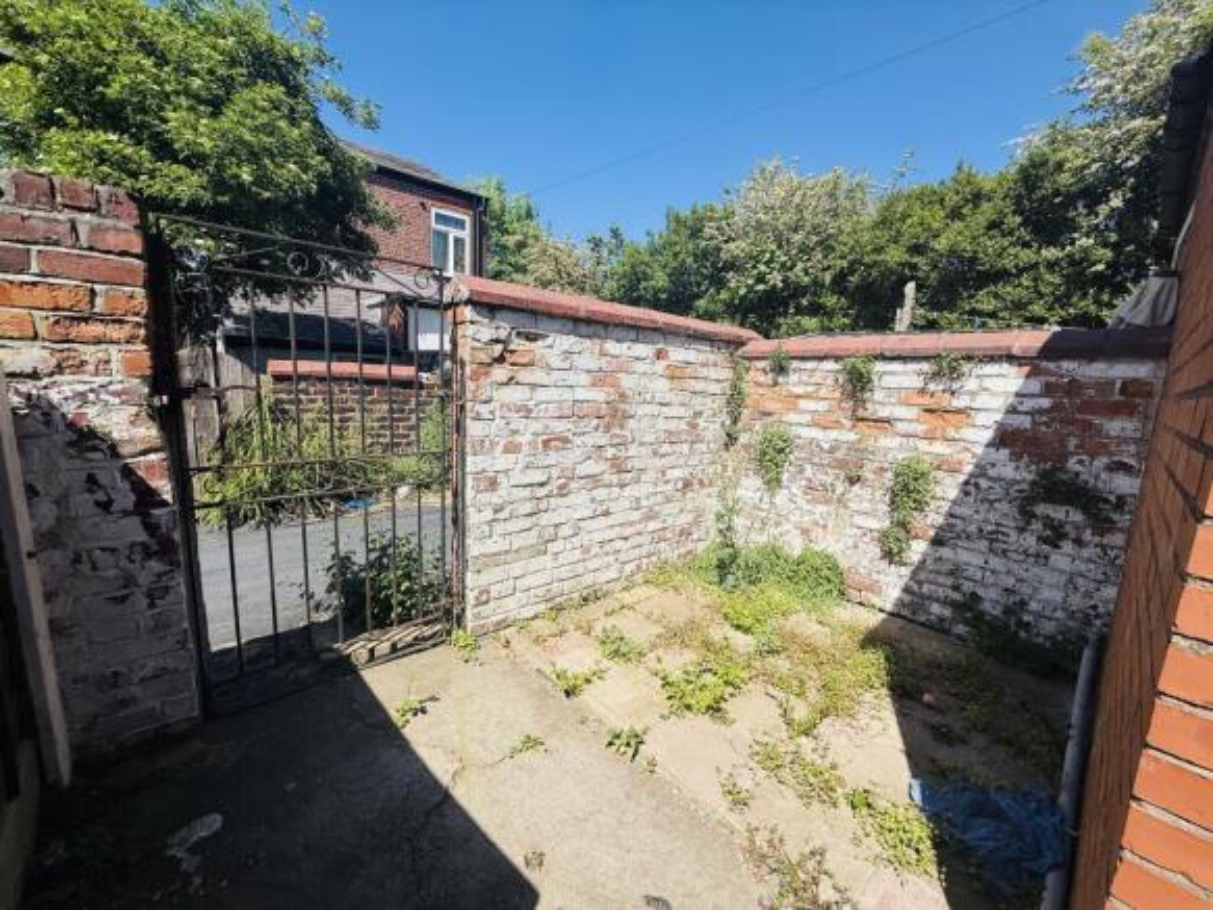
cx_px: 606
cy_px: 455
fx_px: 490
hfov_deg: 102.1
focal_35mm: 14
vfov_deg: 85.7
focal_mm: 2.22
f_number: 2.2
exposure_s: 1/2717
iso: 50
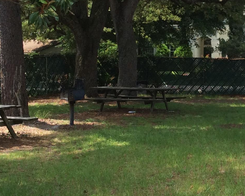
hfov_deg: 22.1
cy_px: 45
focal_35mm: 86
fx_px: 624
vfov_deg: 17.7
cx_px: 177
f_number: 2.4
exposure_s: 1/520
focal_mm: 3.3
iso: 32
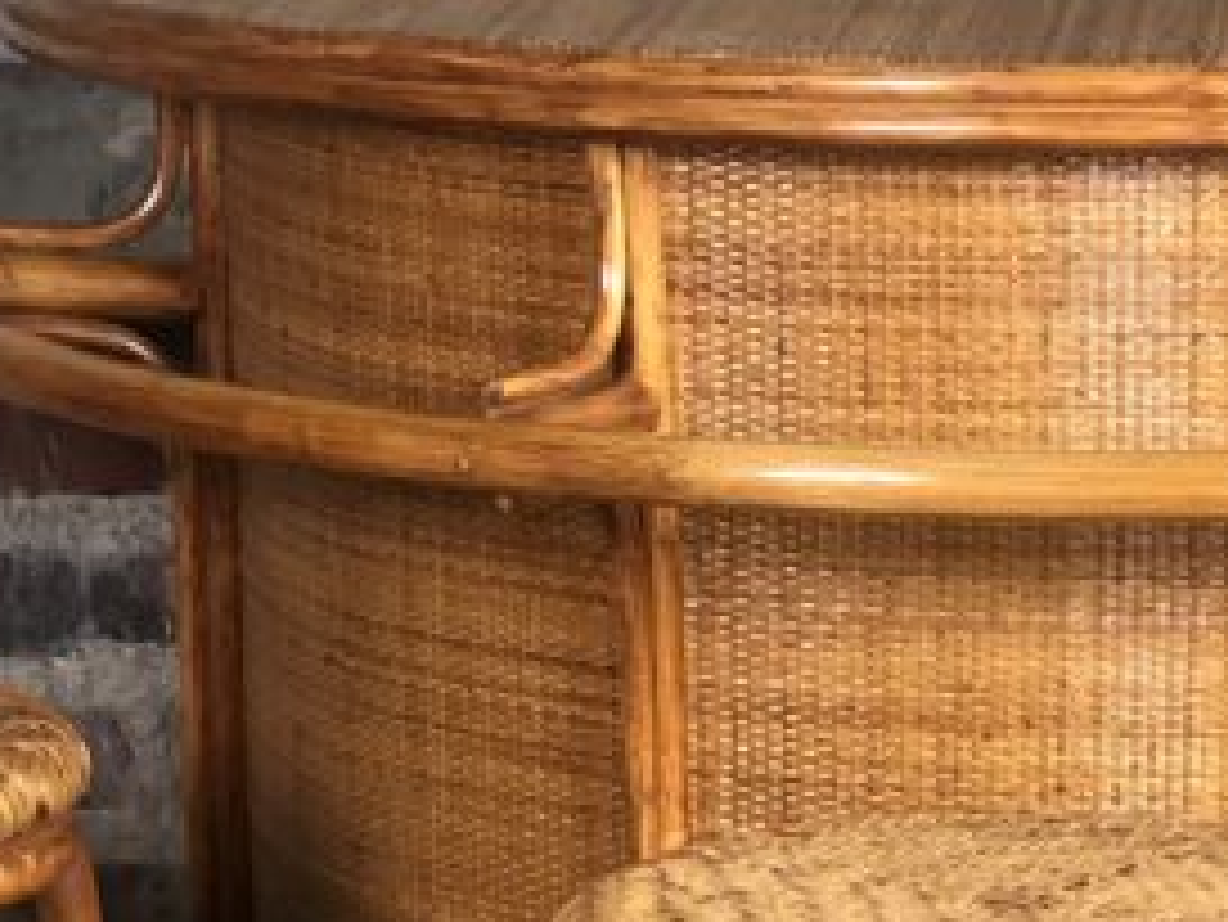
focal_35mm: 195
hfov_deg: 10.0
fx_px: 6921
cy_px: 1439
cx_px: 1295
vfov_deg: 7.5
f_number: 2.4
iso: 125
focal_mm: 6
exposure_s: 1/25
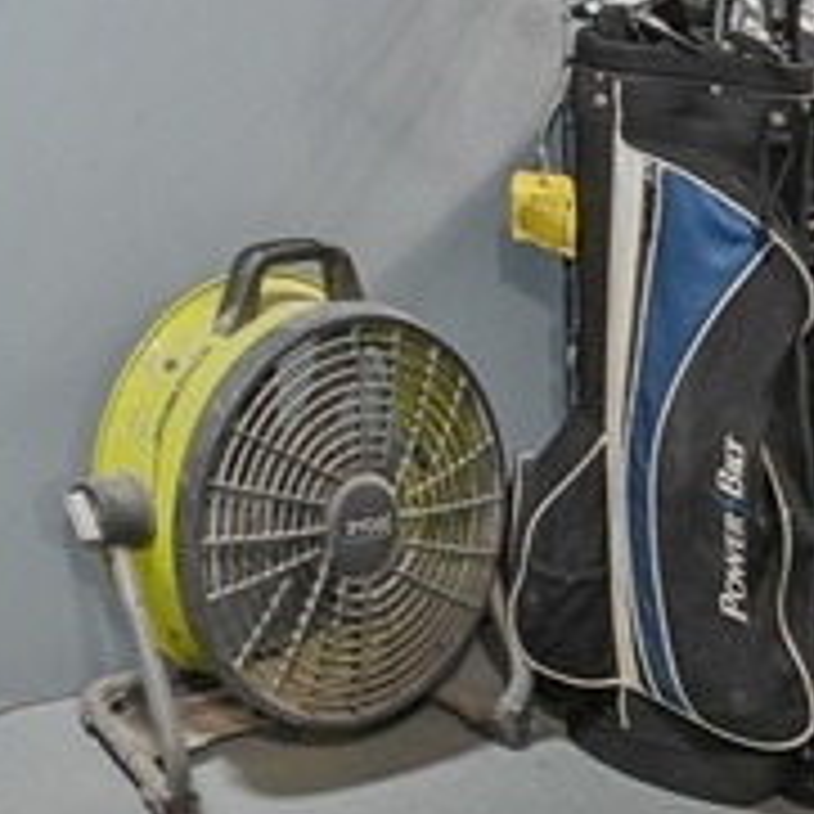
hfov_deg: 20.0
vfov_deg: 21.0
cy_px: -340
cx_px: -477
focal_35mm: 72
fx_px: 1916
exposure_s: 1/15
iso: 500
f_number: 6.3
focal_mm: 10
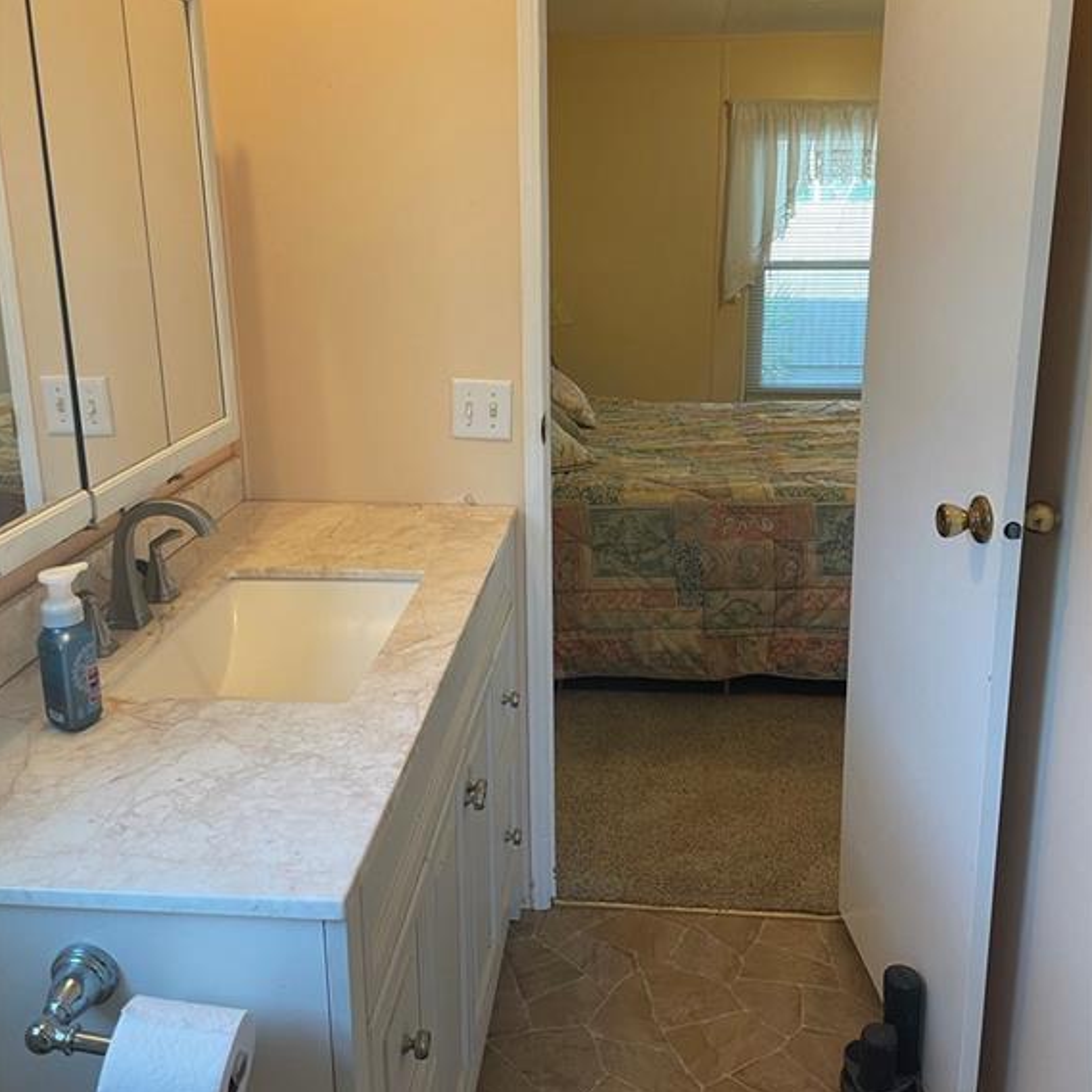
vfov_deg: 52.4
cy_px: 487
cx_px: 547
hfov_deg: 52.5
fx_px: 1106
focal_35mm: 31
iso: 100
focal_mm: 4.2
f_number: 1.6
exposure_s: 1/60
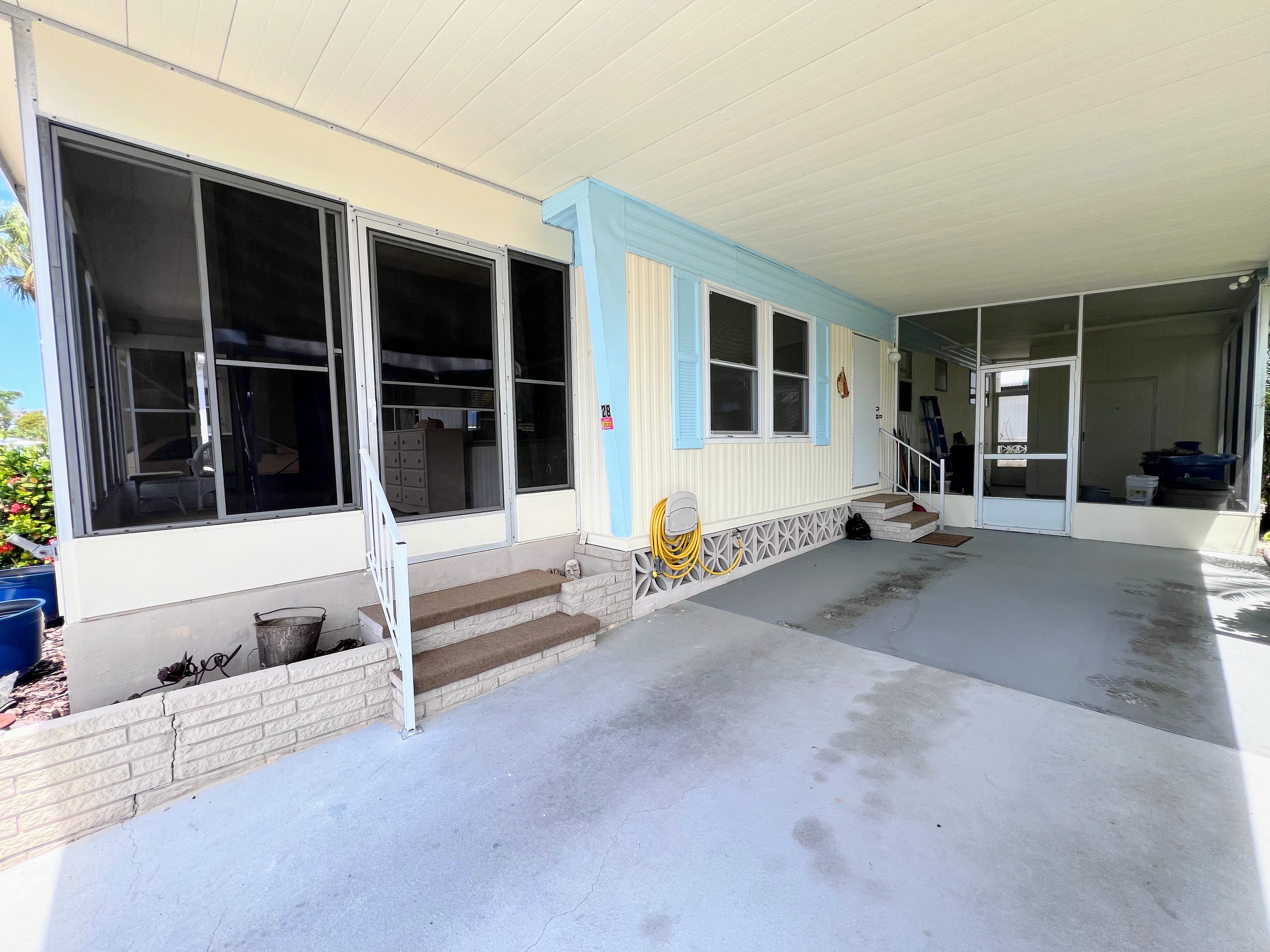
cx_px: 635
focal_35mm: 13
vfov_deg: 89.9
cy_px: 476
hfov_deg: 106.2
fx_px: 477
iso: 32
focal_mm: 1.57
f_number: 1.8
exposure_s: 1/494
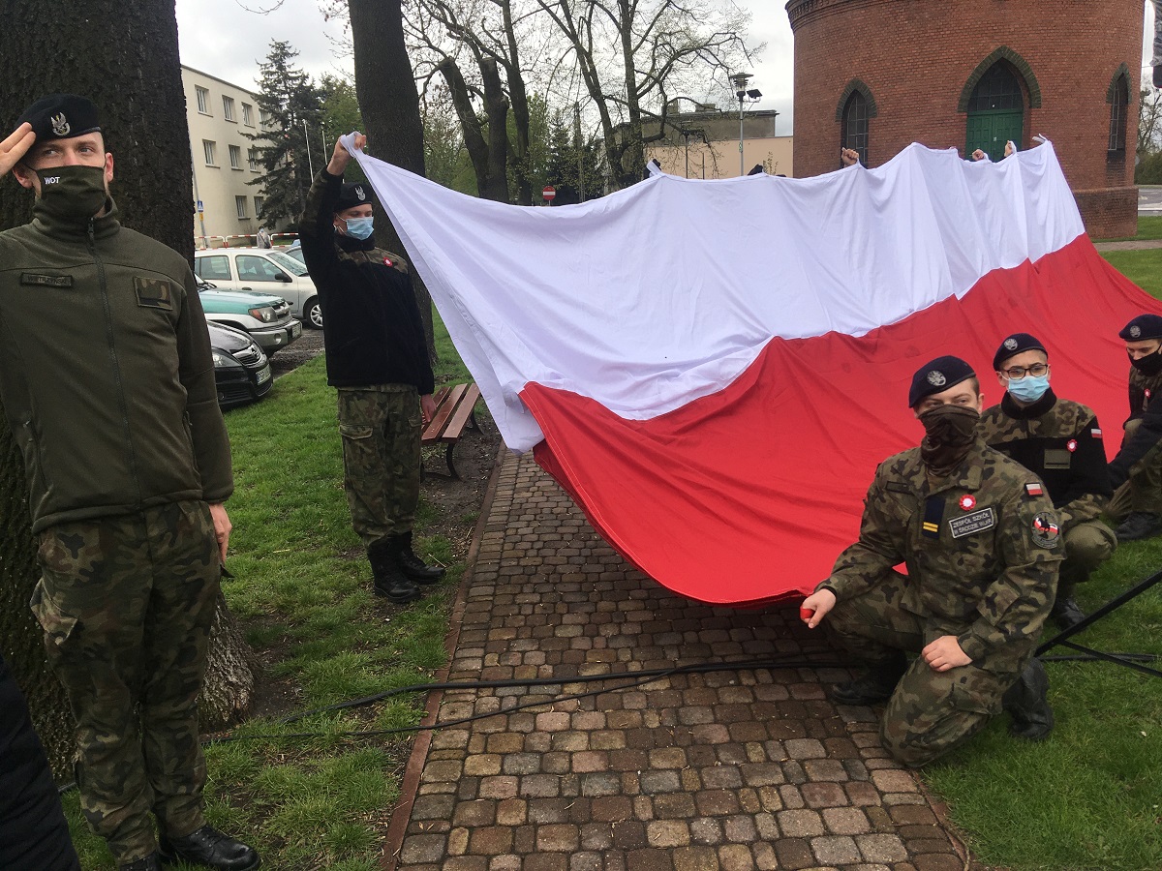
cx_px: 581
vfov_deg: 48.2
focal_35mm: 29
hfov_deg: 61.7
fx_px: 973
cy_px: 436
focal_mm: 4.15
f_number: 2.2
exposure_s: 1/630
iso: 25
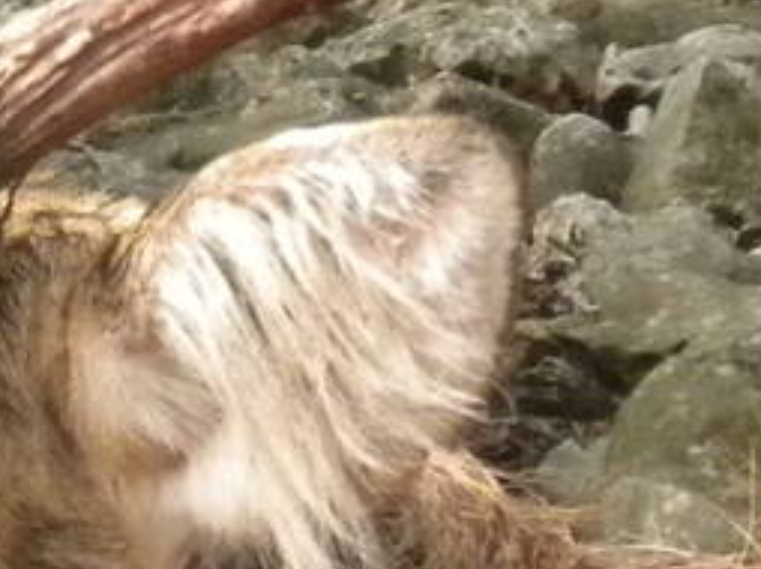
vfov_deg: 2.0
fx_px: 16494
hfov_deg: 2.6
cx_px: -401
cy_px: 1000
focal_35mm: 751
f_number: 5.1
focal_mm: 21
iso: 400
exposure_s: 1/507
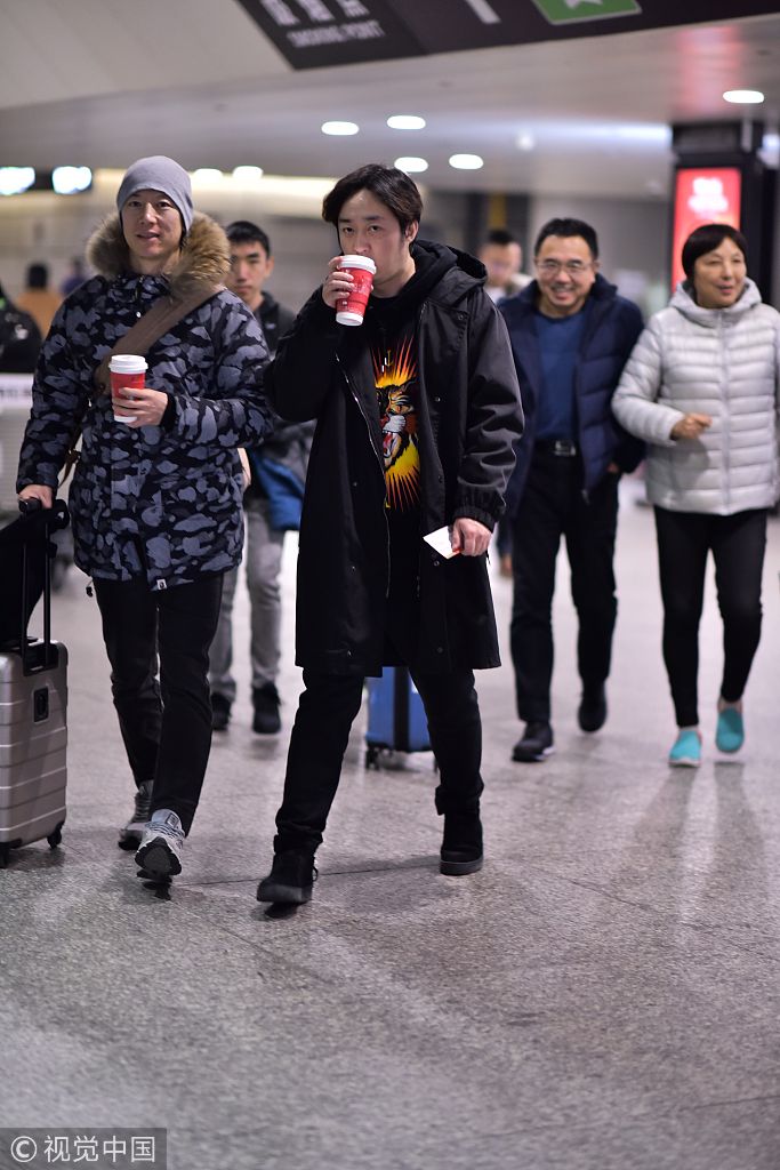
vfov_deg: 23.9
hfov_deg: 16.1
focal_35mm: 85
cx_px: 390
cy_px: 585
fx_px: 2761
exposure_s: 1/200
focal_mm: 85
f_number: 1.4
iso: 1250
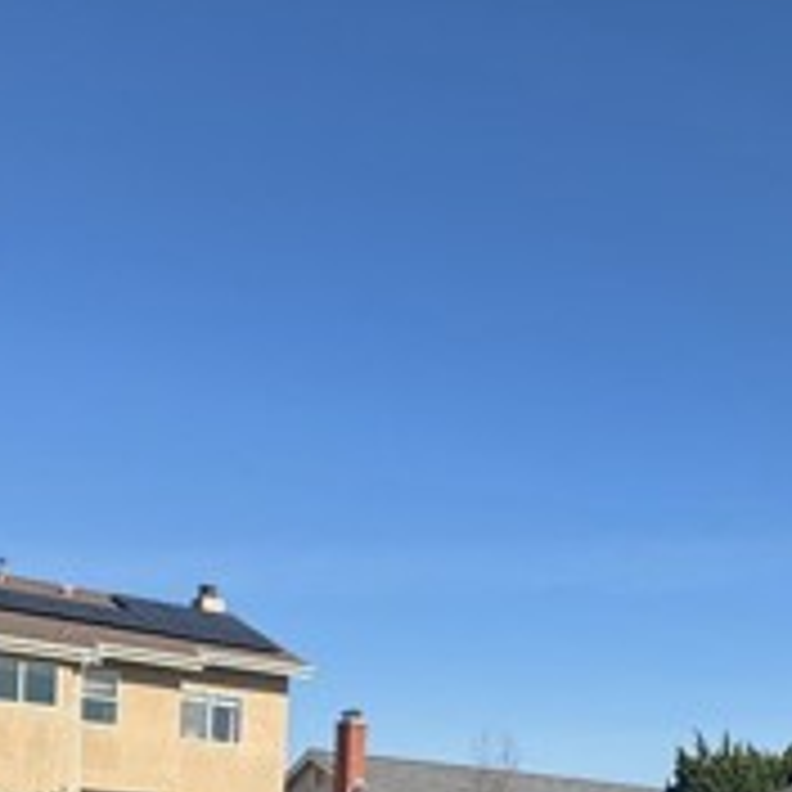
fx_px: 1165
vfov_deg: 32.1
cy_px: 918
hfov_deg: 37.5
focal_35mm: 45
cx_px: 446
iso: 50
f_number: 2.2
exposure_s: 1/2028
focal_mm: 2.22
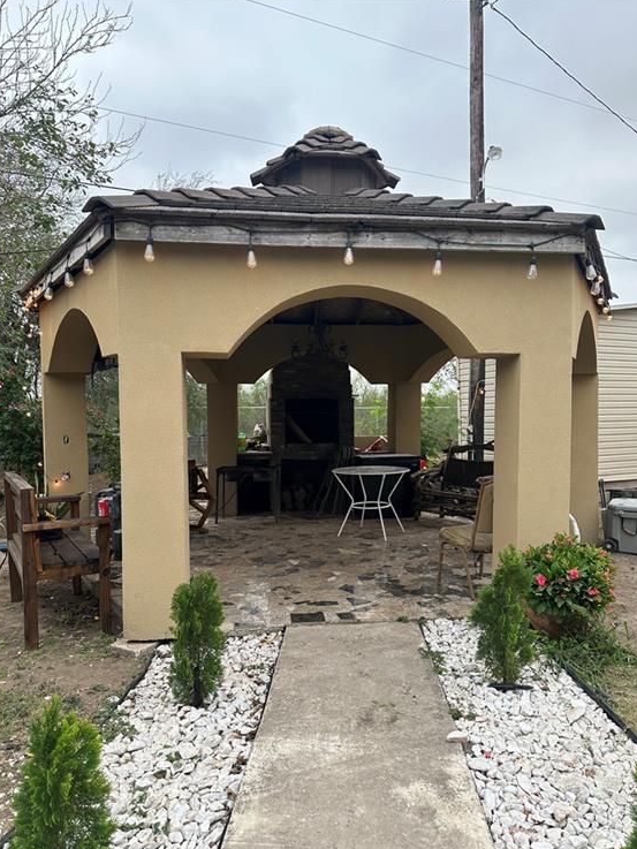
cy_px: 437
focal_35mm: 25
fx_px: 613
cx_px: 319
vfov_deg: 69.4
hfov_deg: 54.9
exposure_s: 1/393
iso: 80
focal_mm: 6.86
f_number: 1.78
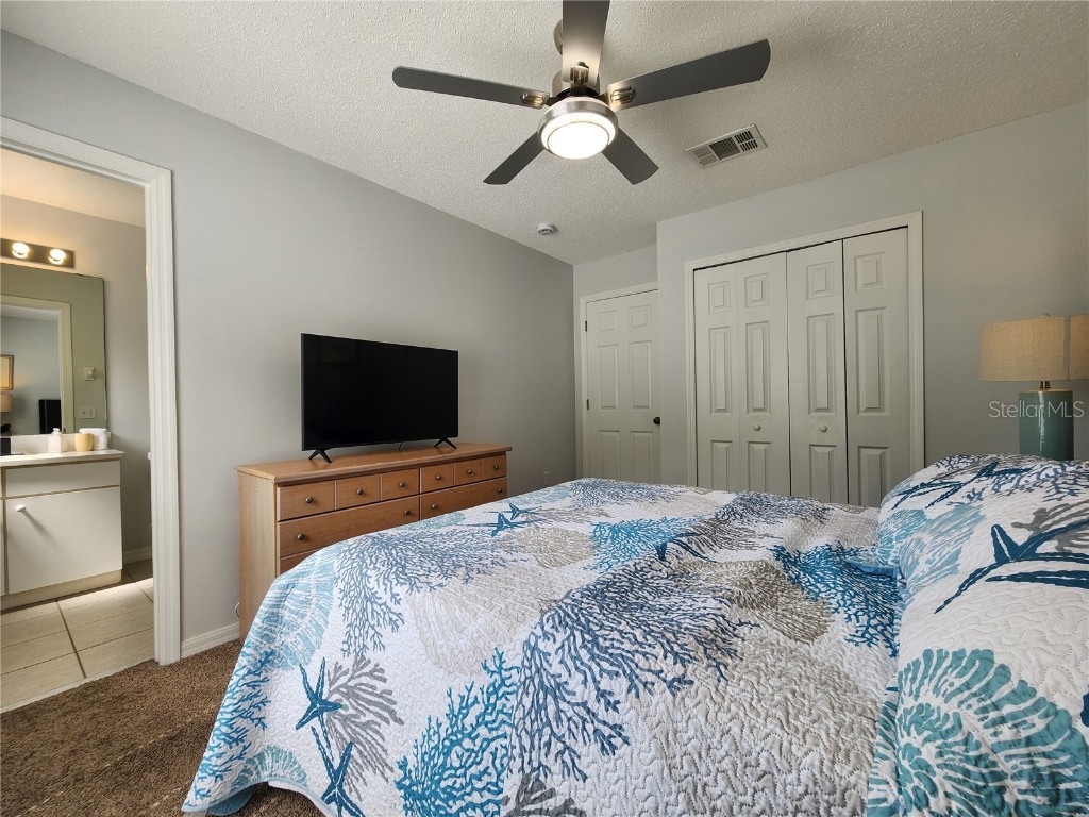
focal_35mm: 13
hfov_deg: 106.2
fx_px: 409
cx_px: 544
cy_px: 408
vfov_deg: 89.9
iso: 50
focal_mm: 2.2
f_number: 2.2
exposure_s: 1/128
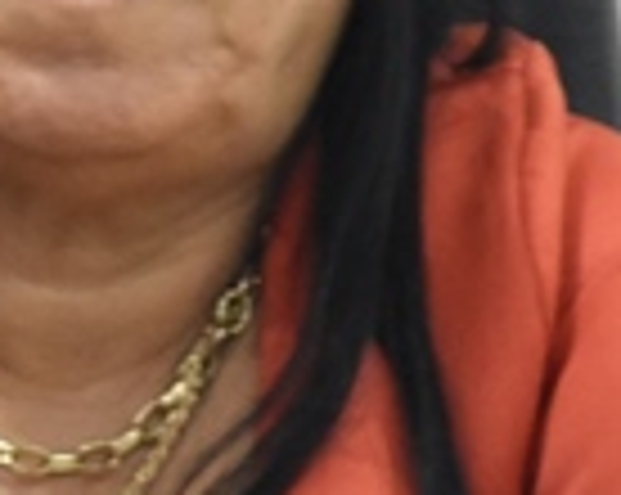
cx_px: 153
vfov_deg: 1.0
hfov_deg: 1.2
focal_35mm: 1573
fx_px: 28870
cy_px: 171
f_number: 5.3
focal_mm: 240
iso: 5000
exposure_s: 1/80
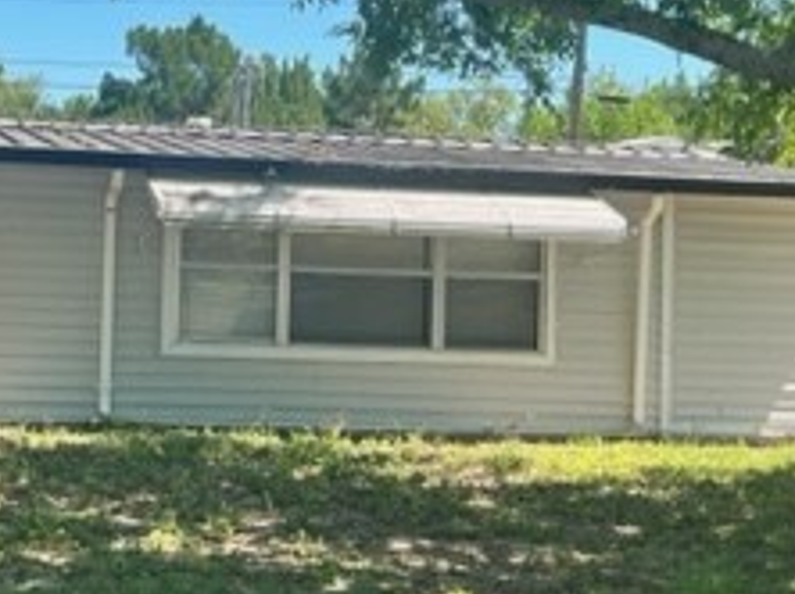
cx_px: 107
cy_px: 179
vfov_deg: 19.5
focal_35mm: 75
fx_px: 1721
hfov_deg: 25.4
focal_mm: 5.7
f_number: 1.5
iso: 50
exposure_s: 1/1183
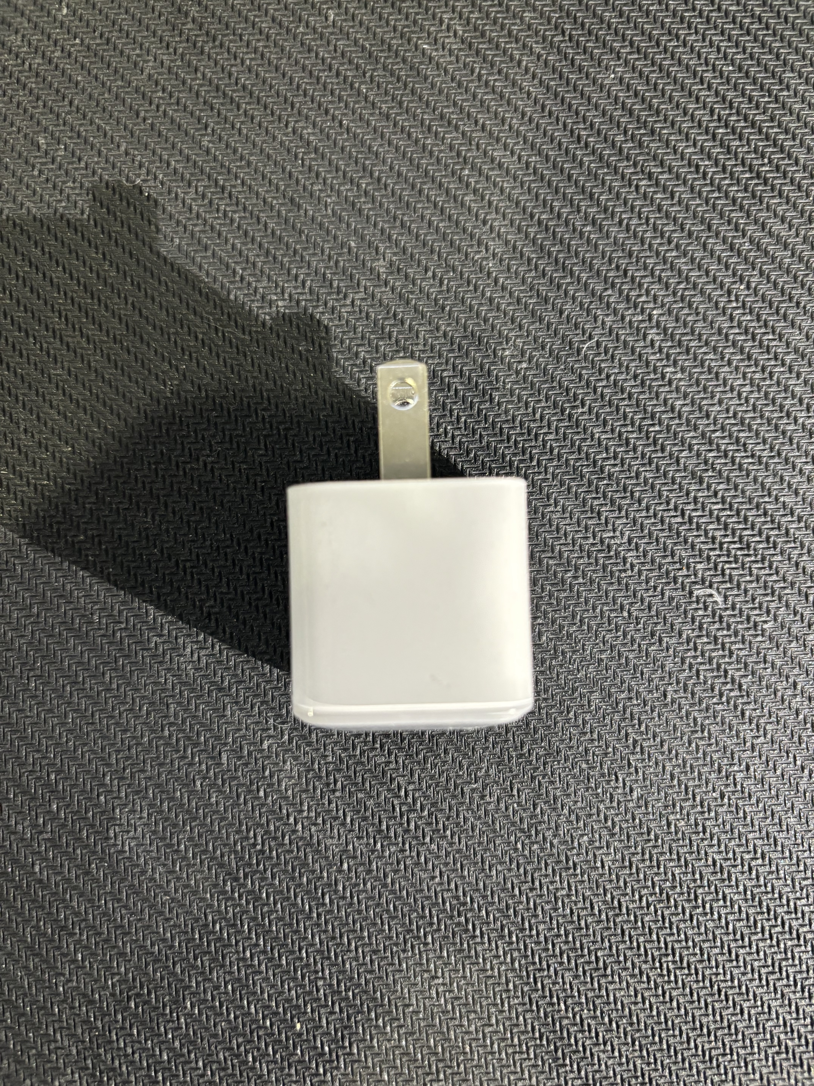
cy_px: 543
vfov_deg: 67.3
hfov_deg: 53.1
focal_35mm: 26
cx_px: 407
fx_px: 815
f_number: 1.6
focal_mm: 5.96
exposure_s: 1/60
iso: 400
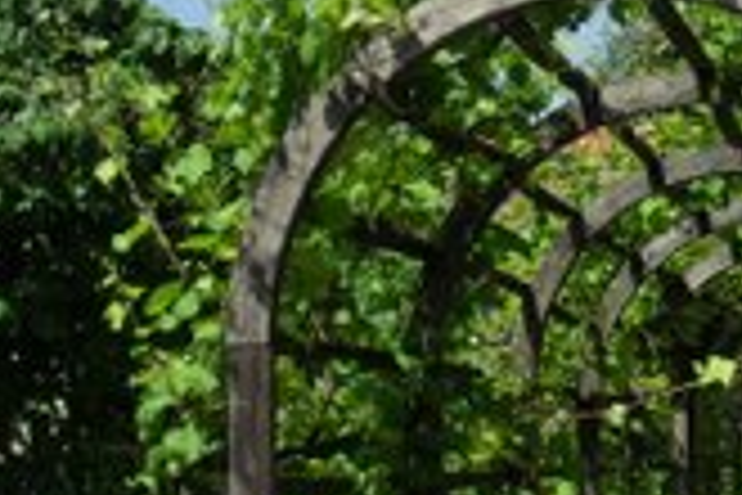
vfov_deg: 12.8
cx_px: 971
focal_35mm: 106
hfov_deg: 18.0
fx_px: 2185
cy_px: 432
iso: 100
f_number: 8.4
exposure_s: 1/125
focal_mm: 6.3
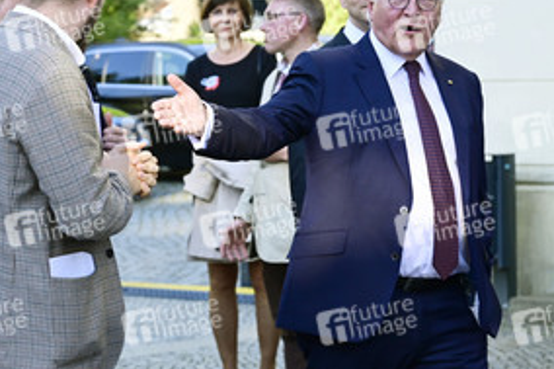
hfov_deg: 18.4
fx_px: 1707
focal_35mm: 111
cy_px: 176
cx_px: 393
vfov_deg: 12.3
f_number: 5.6
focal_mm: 70
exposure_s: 1/200
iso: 200
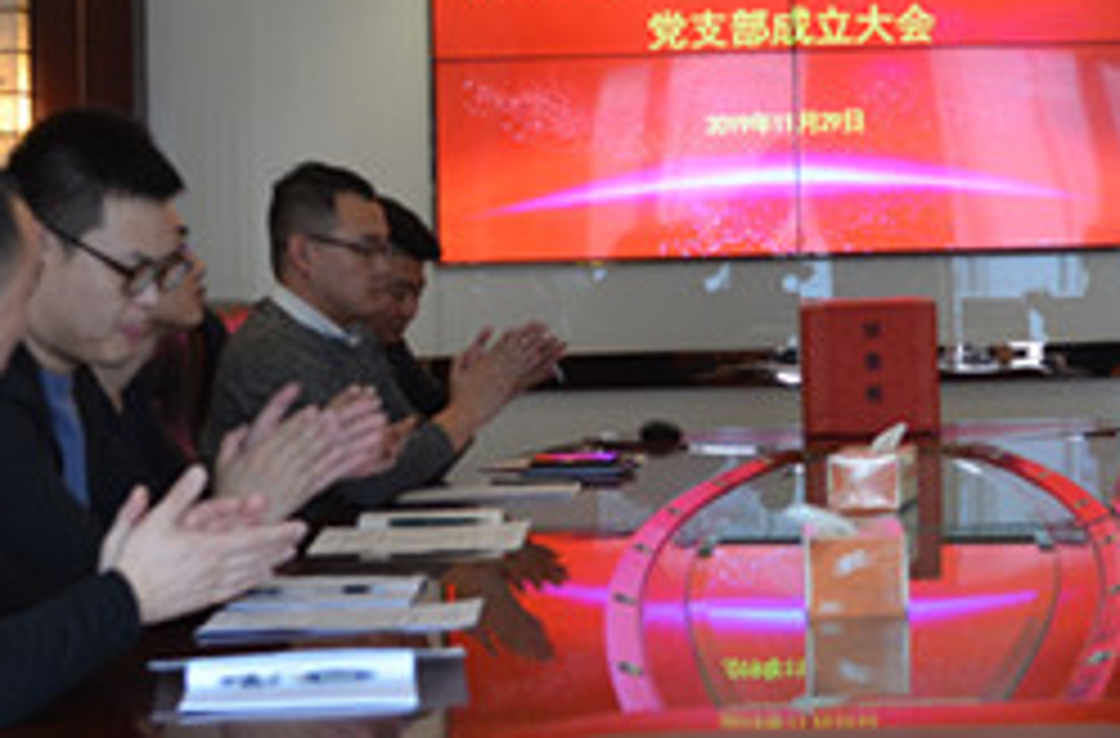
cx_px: 877
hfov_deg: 21.5
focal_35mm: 94
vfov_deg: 14.4
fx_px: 2913
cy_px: 216
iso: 720
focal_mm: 26
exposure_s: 1/60
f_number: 4.2
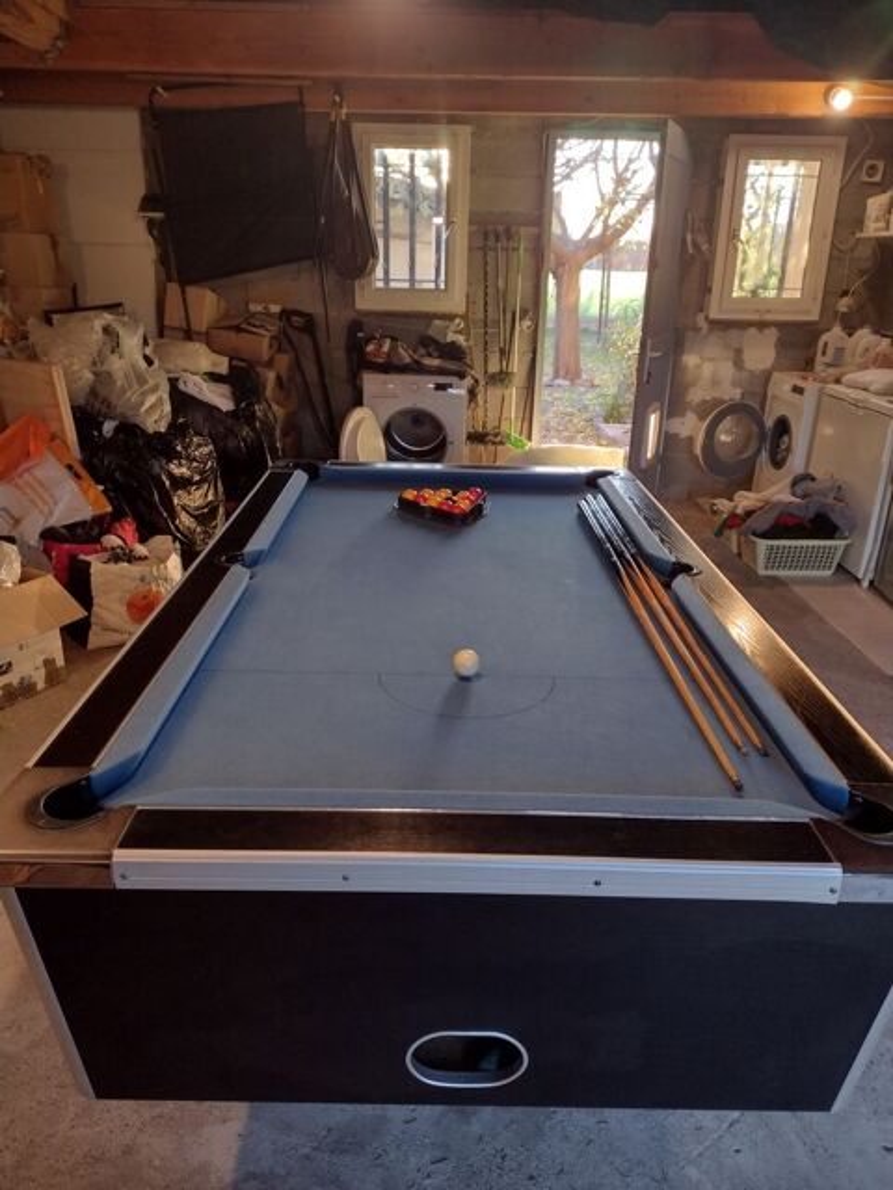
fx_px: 929
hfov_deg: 51.4
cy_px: 595
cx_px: 446
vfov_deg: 65.3
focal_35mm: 27
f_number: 1.7
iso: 191
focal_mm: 4.71
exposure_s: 1/50
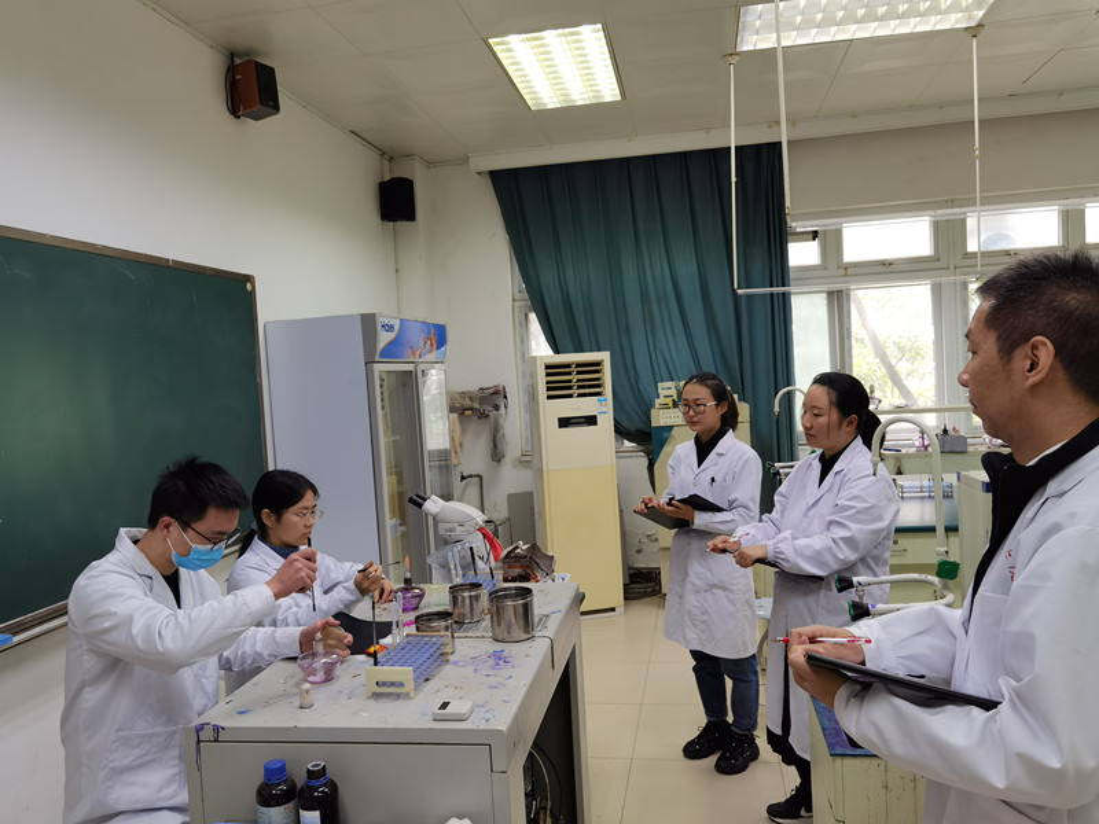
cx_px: 550
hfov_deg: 65.3
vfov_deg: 51.4
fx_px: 857
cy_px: 412
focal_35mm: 27
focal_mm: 6.71
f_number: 1.9
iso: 100
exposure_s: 1/100
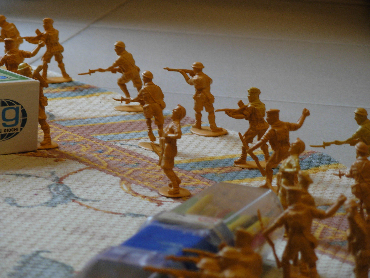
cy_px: 139
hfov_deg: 11.4
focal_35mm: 173
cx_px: 185
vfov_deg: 8.6
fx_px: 1849
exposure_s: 1/10.6
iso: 200
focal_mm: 28.5
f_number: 4.9
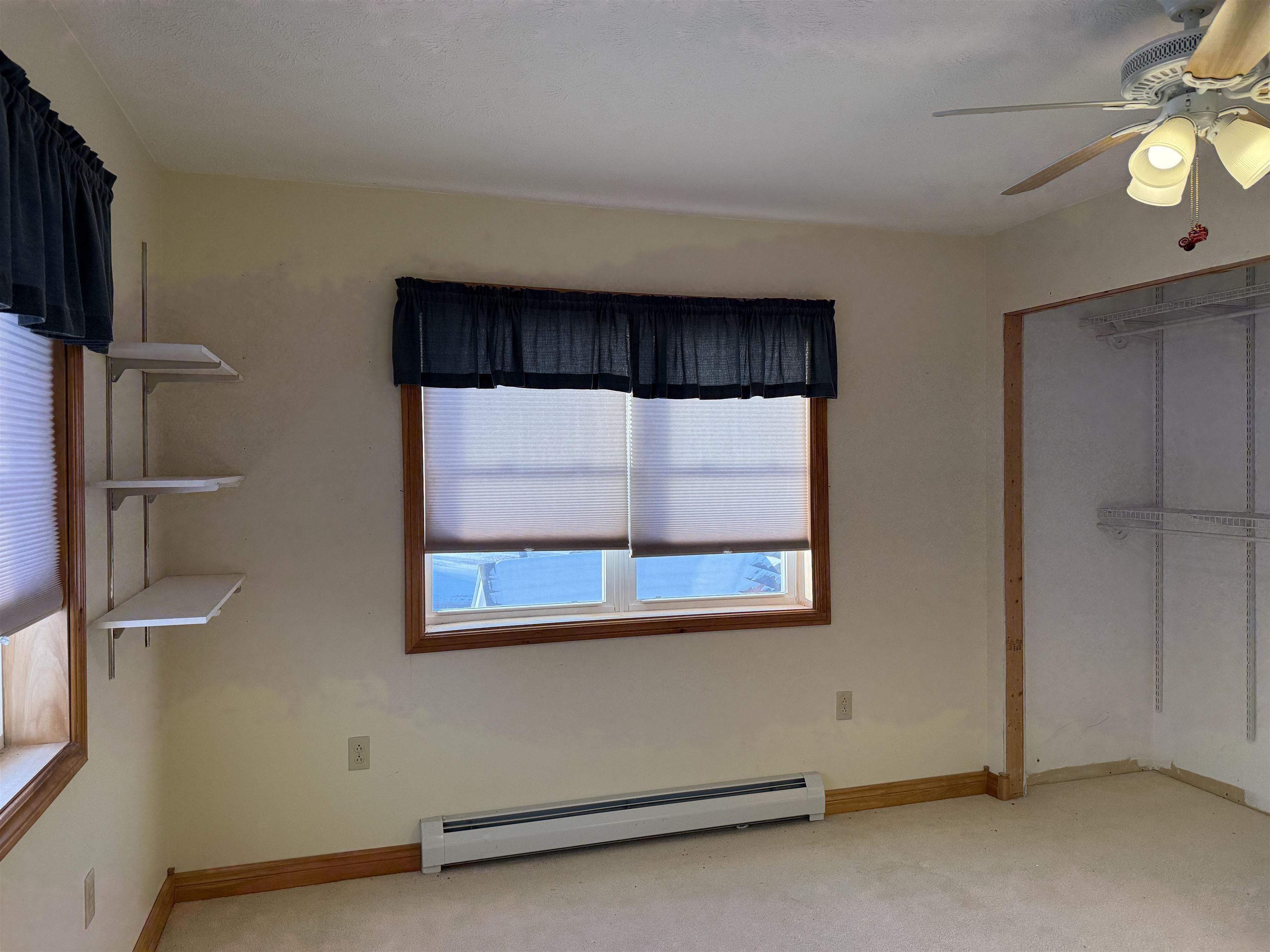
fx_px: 881
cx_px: 635
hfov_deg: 71.6
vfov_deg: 56.8
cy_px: 476
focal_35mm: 24
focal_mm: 6.76
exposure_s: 1/233
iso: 200
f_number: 1.78
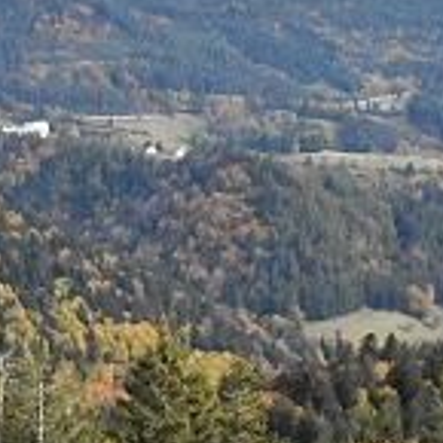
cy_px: 284
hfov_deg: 14.2
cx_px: -177
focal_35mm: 116
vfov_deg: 15.0
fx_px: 1680
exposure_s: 1/8000
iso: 7200
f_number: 10
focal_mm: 22
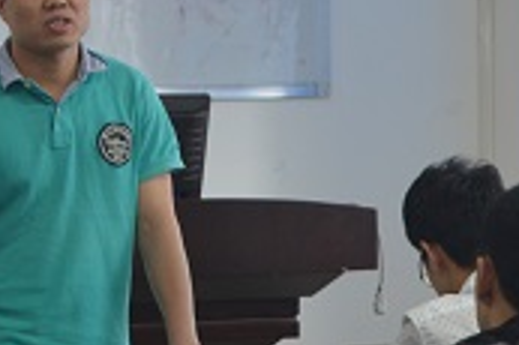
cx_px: 102
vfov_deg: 5.8
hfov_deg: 8.8
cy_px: 0
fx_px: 3381
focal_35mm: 235
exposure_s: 1/30
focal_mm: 45
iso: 400
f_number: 5
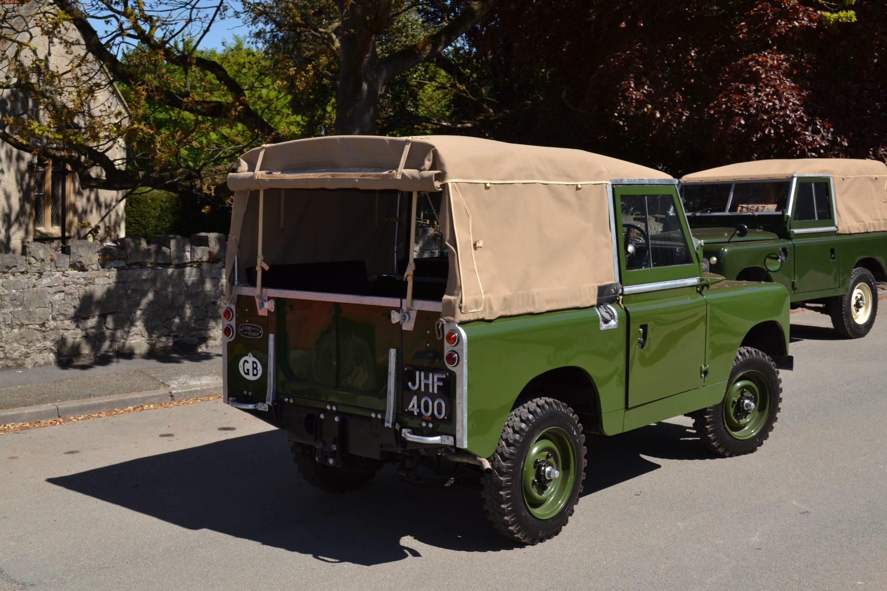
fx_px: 1109
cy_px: 296
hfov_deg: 43.6
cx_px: 444
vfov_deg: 29.9
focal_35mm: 45
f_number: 7.1
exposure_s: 1/200
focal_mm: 30
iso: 100
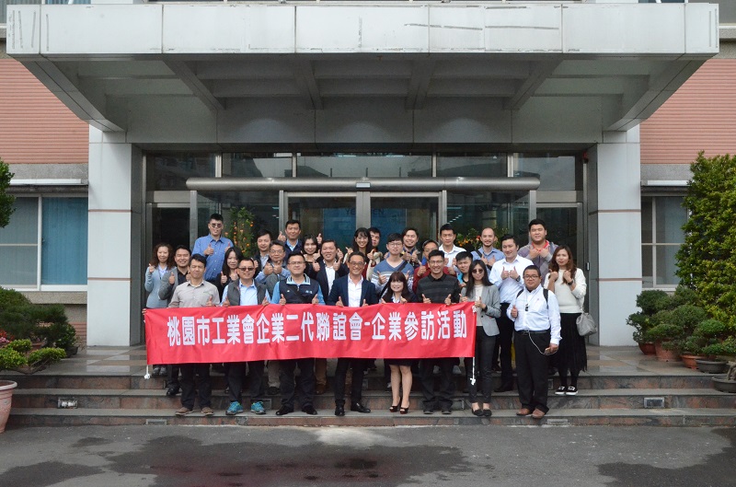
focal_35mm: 42
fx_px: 856
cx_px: 368
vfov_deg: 31.7
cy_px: 244
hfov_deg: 46.5
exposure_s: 1/1250
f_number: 18
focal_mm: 28
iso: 5000
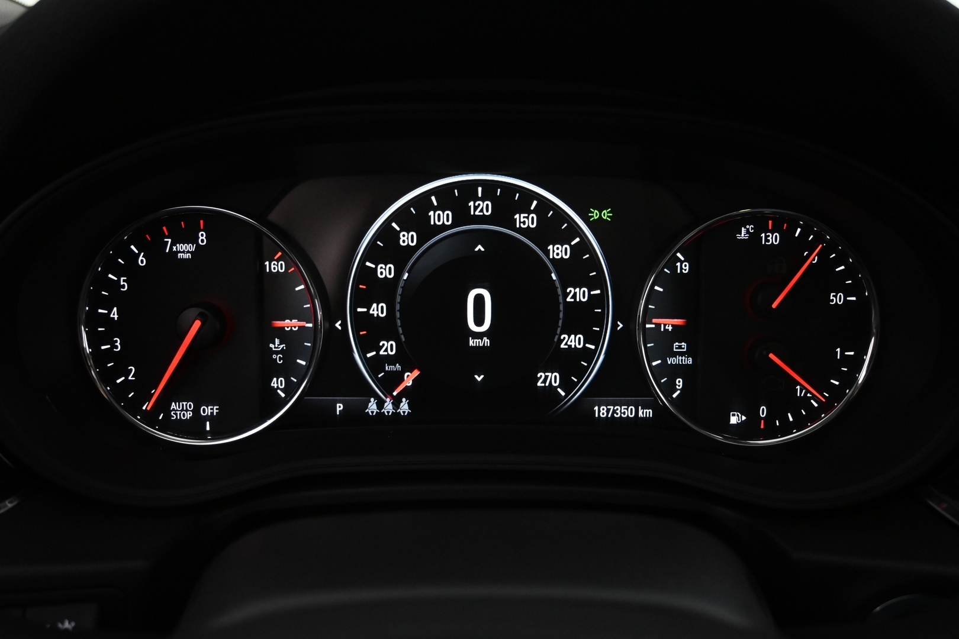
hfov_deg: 61.9
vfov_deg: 43.6
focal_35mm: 30
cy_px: 320
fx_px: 799
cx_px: 480
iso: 2200
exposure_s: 1/30
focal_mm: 20
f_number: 3.8
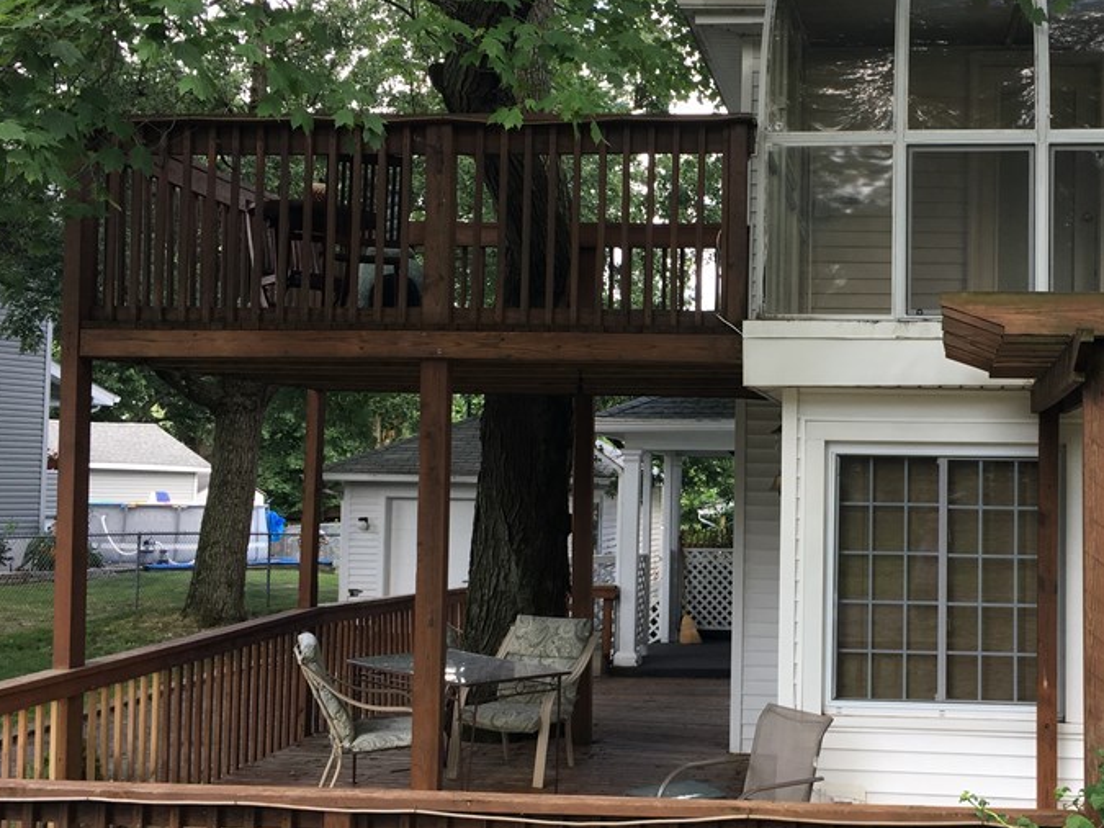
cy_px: 411
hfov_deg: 41.9
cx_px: 800
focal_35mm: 44
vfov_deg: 32.9
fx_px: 1403
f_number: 2.2
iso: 32
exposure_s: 1/120
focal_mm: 4.15
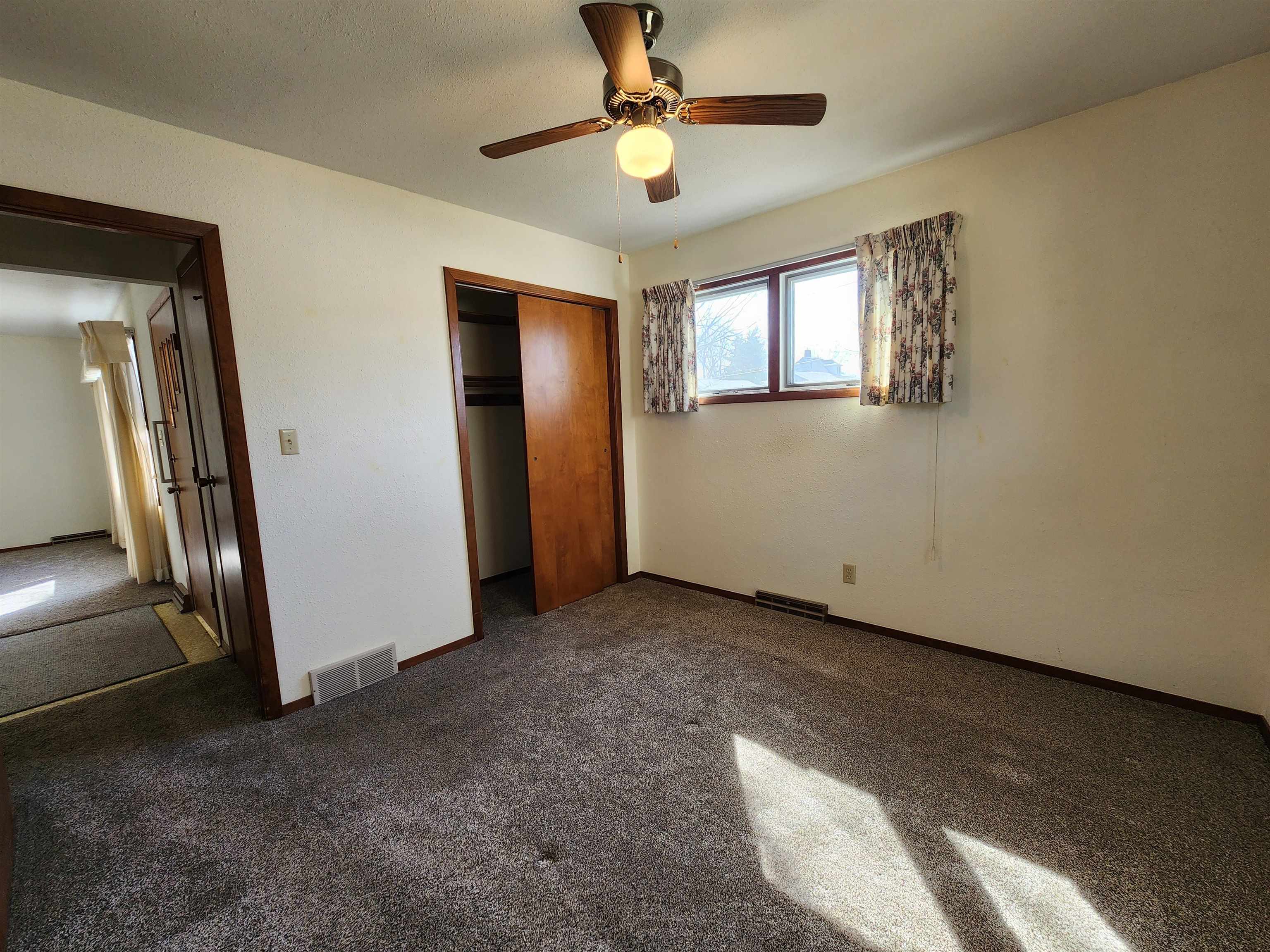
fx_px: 477
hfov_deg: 106.2
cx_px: 635
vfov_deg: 89.9
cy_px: 476
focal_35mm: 13
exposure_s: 1/60
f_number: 2.2
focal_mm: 2.2
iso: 100
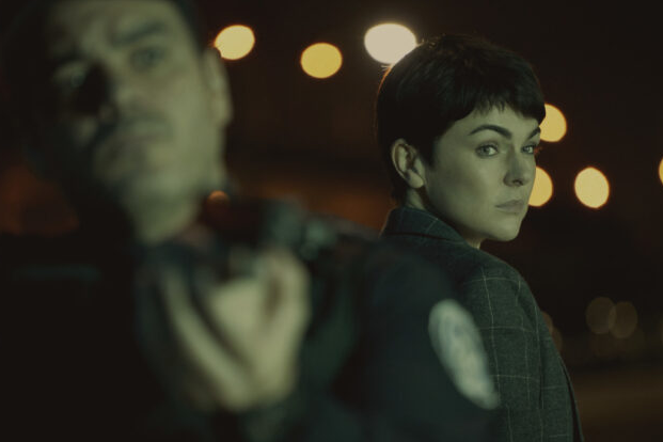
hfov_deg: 8.8
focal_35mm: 235
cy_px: 259
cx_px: 349
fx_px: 4328
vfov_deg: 5.8
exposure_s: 1/50
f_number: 4
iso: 5000
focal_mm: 200
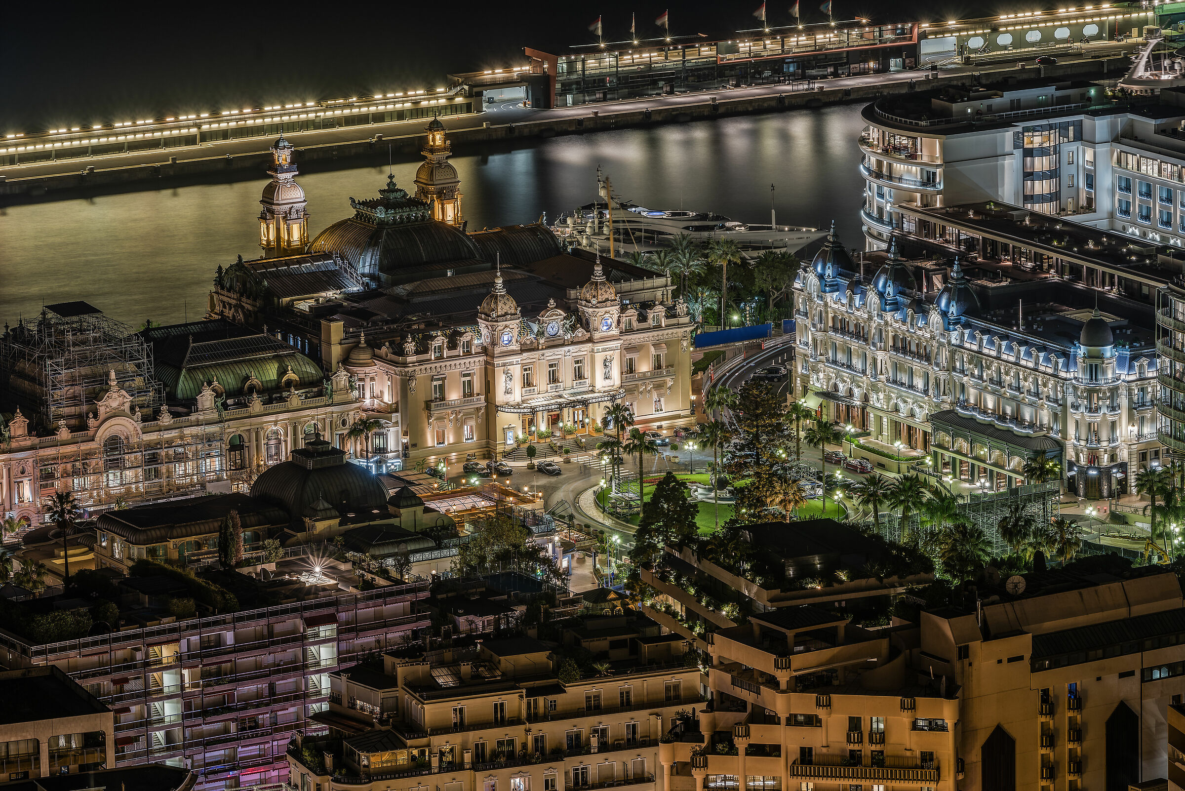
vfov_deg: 6.9
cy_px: 396
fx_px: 6585
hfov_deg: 10.3
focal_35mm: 200
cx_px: 592
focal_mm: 200
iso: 100
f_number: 11
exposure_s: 1/8
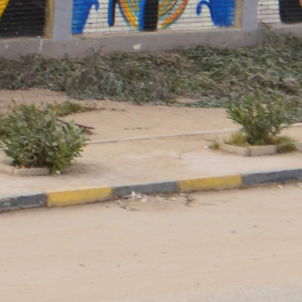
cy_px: -23
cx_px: -7
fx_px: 4131
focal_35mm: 419
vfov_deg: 4.2
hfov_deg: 4.2
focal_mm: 55
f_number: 11
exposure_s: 1/125
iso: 180
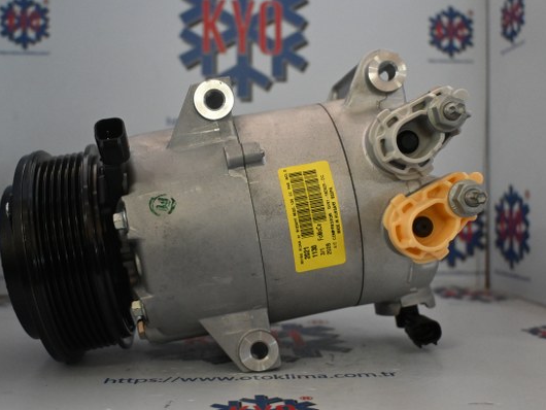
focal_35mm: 38
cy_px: 205
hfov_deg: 49.5
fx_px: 592
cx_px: 258
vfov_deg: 38.2
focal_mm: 23
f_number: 4.2
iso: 3200
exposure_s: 1/60
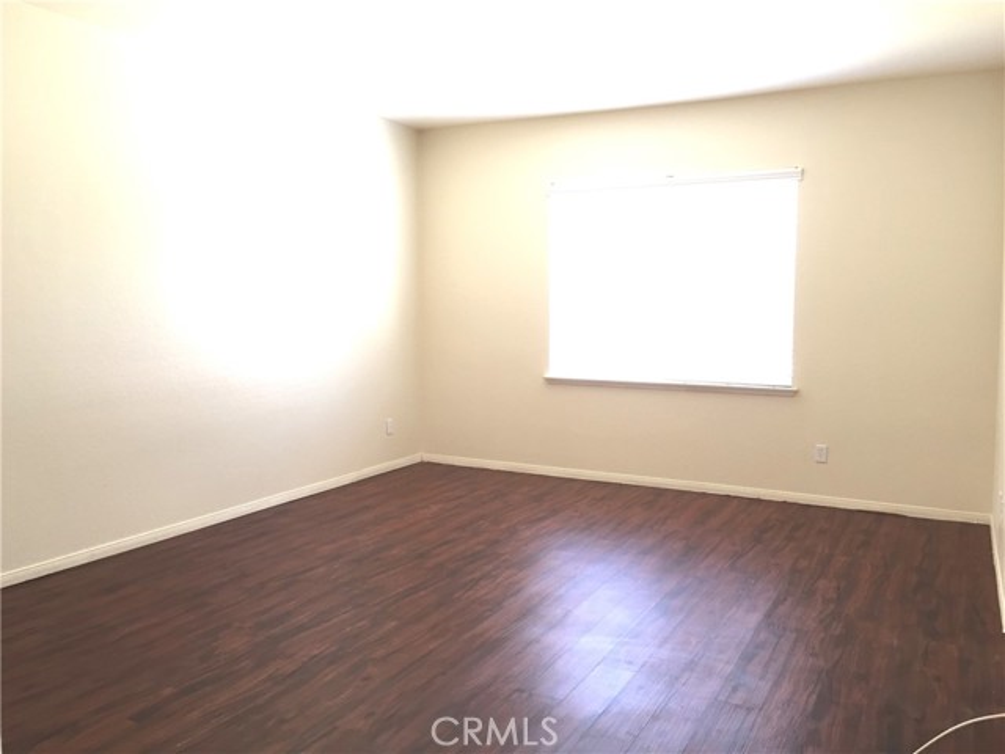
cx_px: 502
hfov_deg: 61.7
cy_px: 377
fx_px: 842
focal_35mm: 29
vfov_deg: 48.2
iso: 100
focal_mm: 4.15
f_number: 2.2
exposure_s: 1/30
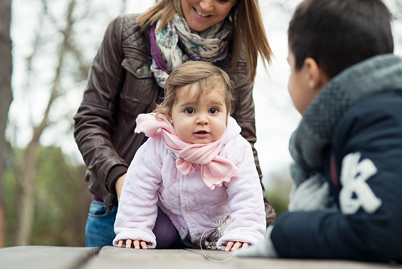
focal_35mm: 85
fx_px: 950
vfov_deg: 16.1
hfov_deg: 23.9
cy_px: 134
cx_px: 201
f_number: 2.8
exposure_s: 1/1000
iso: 500
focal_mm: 85
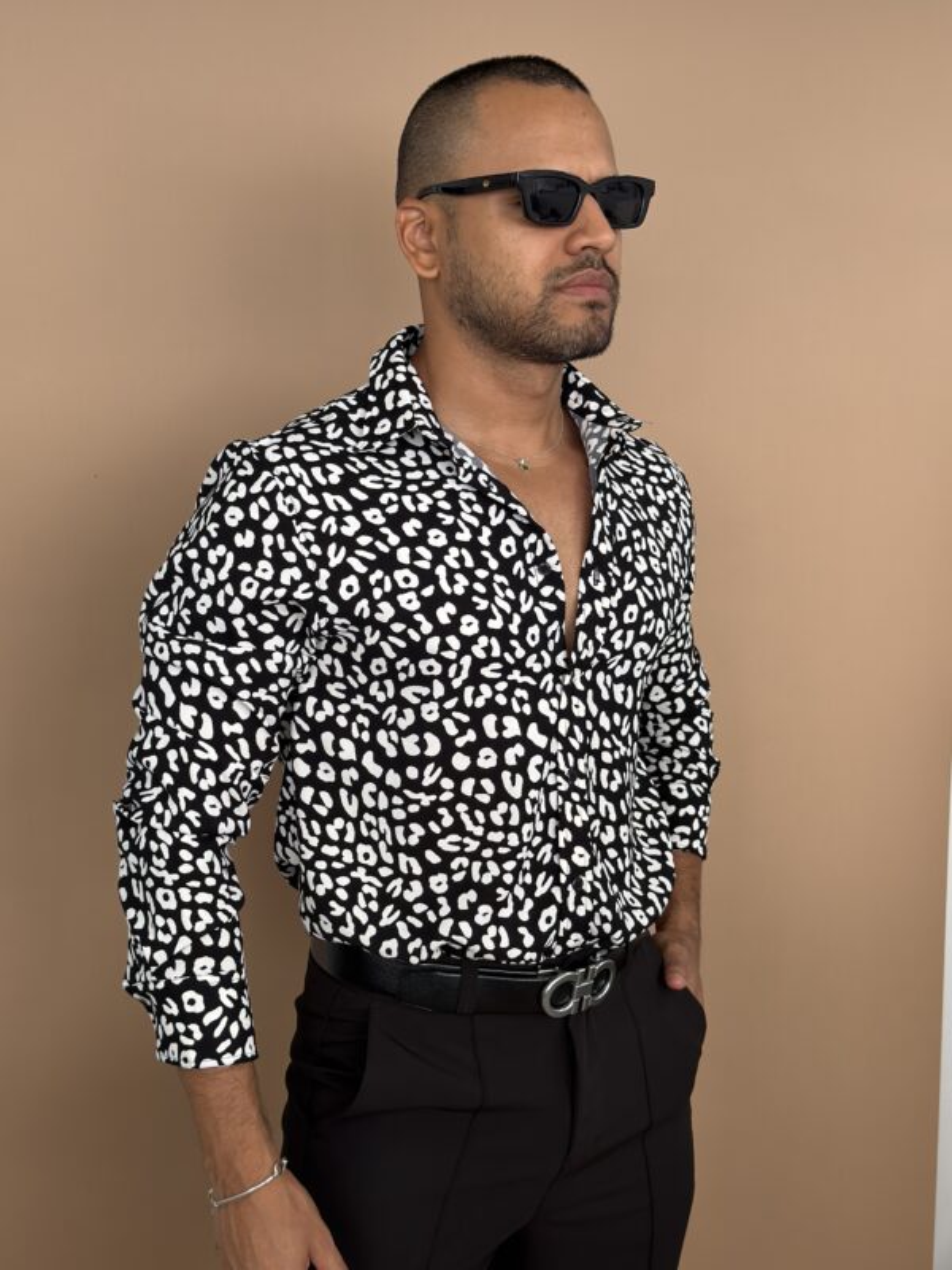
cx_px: 476
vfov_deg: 41.2
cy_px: 635
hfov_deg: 31.5
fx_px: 1687
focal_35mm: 46
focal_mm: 6.76
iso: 64
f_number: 1.78
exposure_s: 1/121
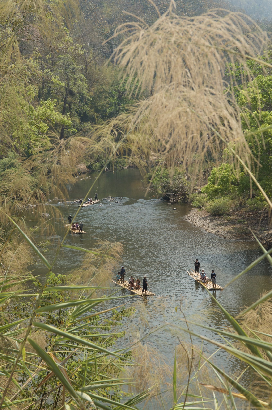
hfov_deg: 17.4
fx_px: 888
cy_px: 205
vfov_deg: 26.0
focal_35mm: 78
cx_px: 136
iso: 800
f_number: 10
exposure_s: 1/400
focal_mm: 52
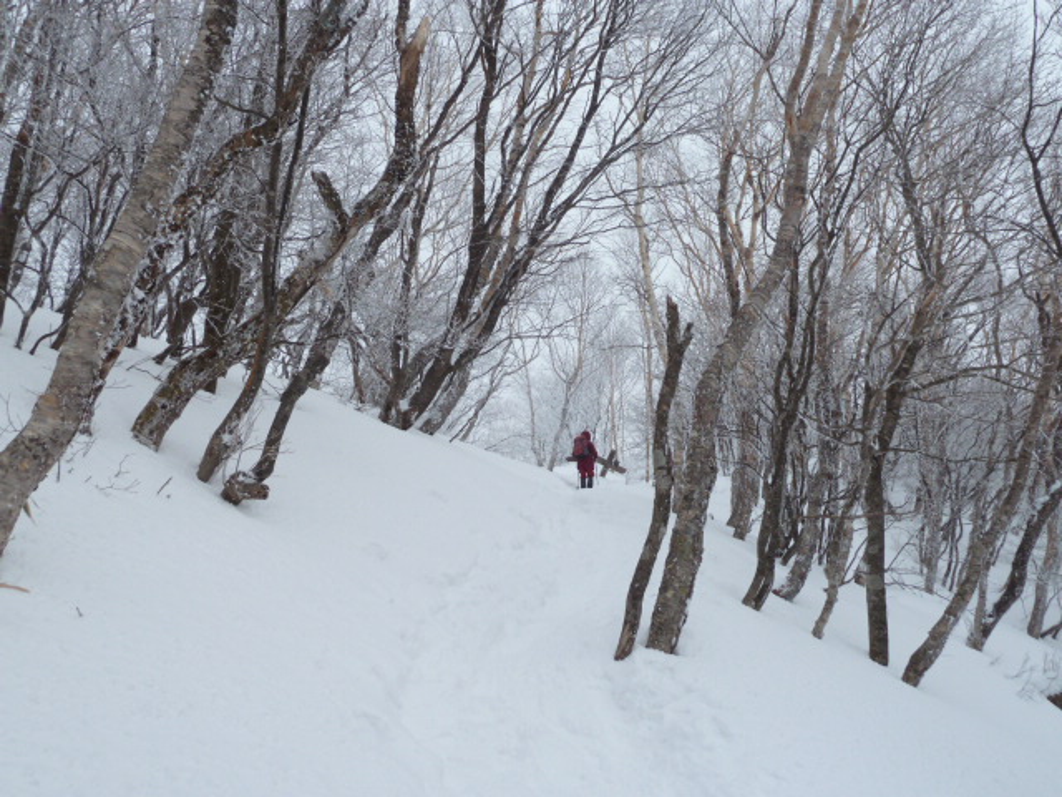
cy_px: 398
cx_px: 531
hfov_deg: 56.8
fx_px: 982
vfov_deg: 44.2
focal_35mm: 32
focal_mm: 5.3
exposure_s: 1/250
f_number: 4
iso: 80
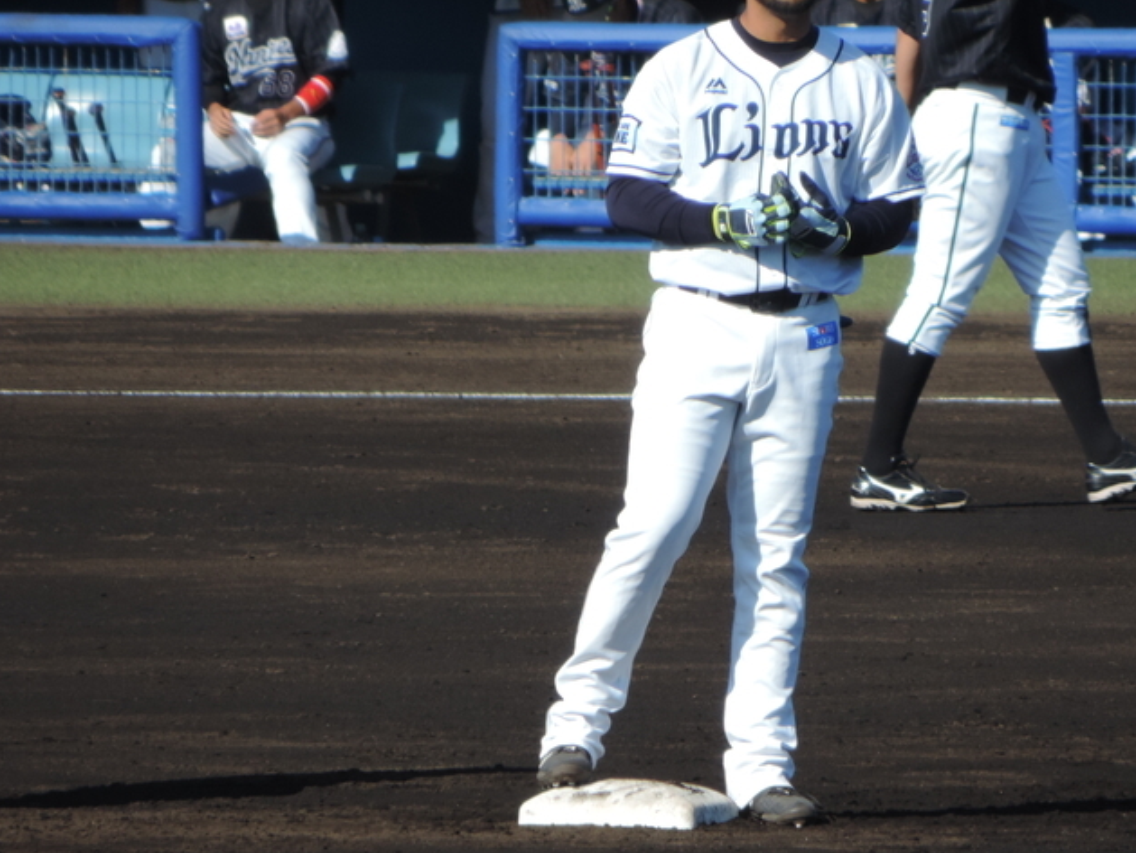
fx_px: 41719
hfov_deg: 1.6
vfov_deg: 1.2
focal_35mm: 1271
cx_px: 652
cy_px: 399
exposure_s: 1/500
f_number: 5.9
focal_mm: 180
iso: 160
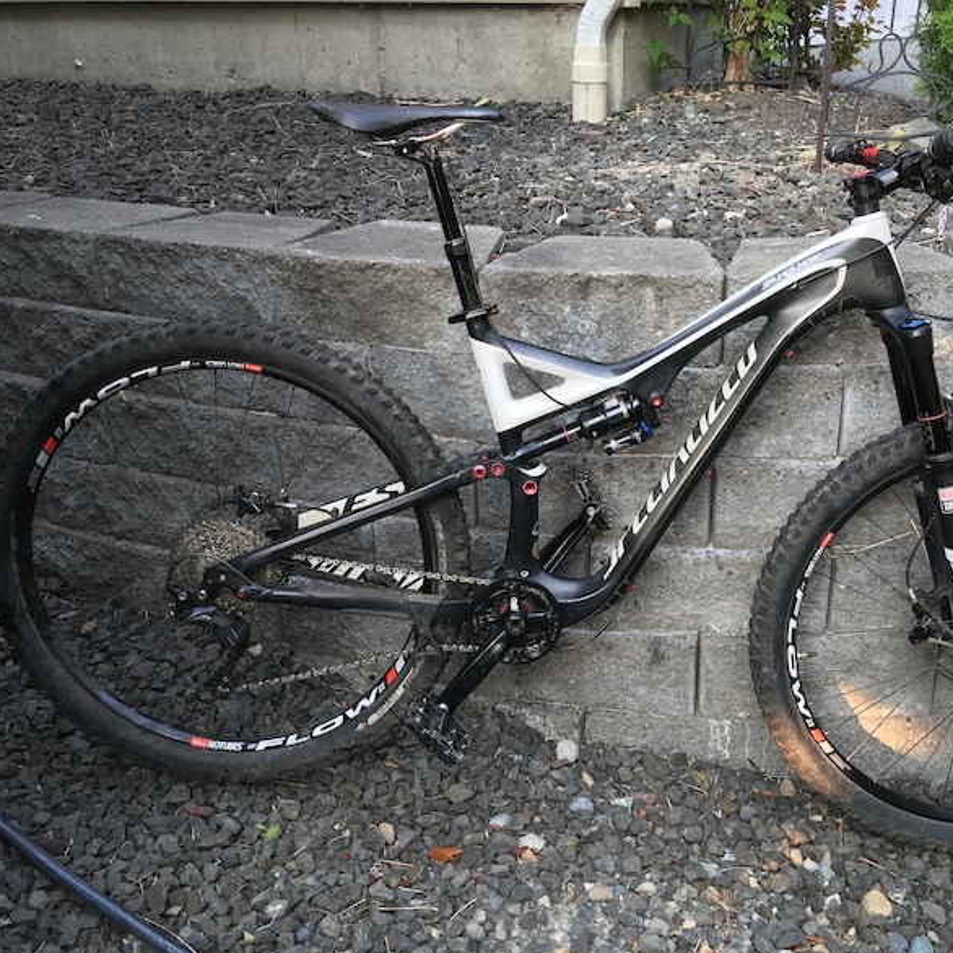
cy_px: 475
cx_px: 594
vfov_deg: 47.2
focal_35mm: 35
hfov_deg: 46.8
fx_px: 1090
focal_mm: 4.15
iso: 40
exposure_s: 1/120
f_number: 2.2
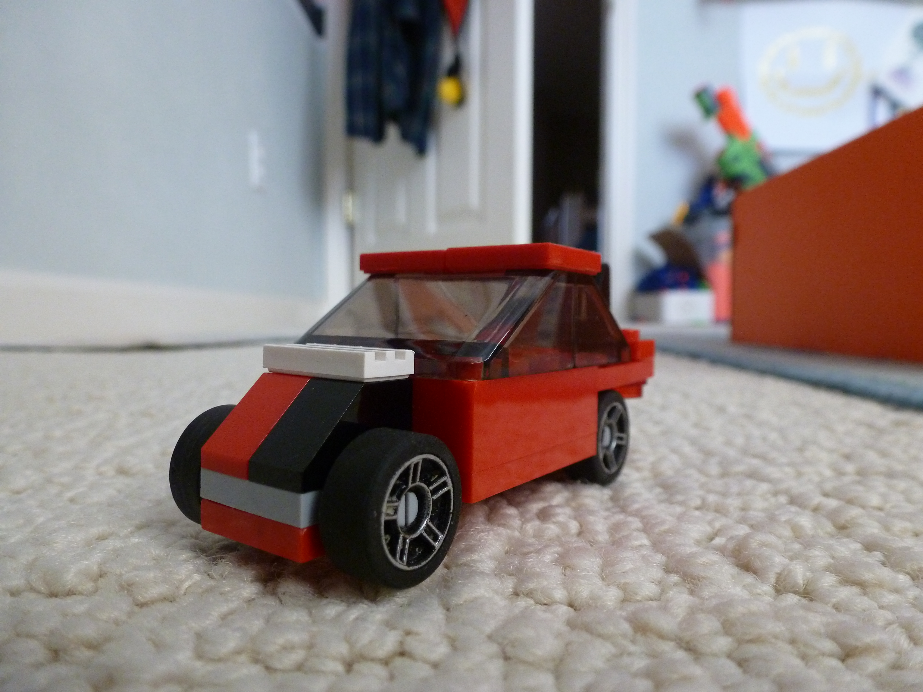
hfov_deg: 71.6
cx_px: 462
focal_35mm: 24
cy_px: 346
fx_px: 640
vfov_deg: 56.8
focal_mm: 4.3
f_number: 3.3
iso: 400
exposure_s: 1/40
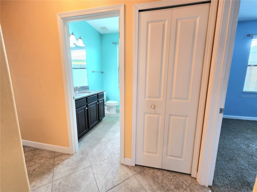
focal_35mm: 13
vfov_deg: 89.9
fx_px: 97
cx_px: 128
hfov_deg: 106.2
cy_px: 96
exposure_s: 1/60.2
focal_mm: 2.2
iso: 125
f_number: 2.2
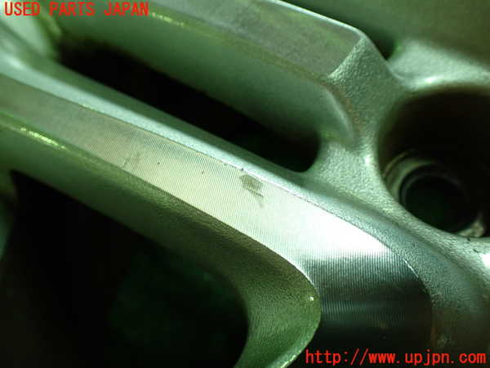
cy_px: 184
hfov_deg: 60.0
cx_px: 245
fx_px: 425
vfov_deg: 46.8
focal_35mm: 30
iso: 400
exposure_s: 1/125
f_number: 2.3
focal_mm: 5.4
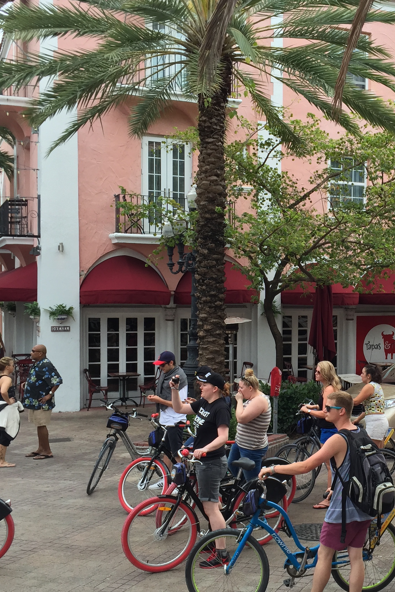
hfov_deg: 27.2
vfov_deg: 41.1
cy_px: 325
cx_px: 346
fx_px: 790
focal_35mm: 48
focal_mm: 4.15
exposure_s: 1/618
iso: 32
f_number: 2.2
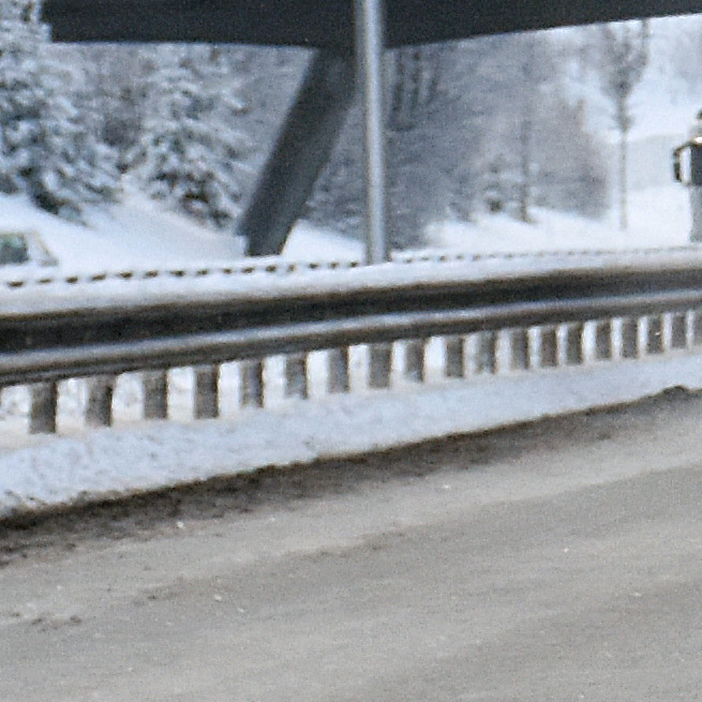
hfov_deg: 2.6
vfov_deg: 2.7
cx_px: 2495
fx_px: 15005
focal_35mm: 654
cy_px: 156
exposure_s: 1/500
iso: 800
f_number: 8
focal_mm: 56
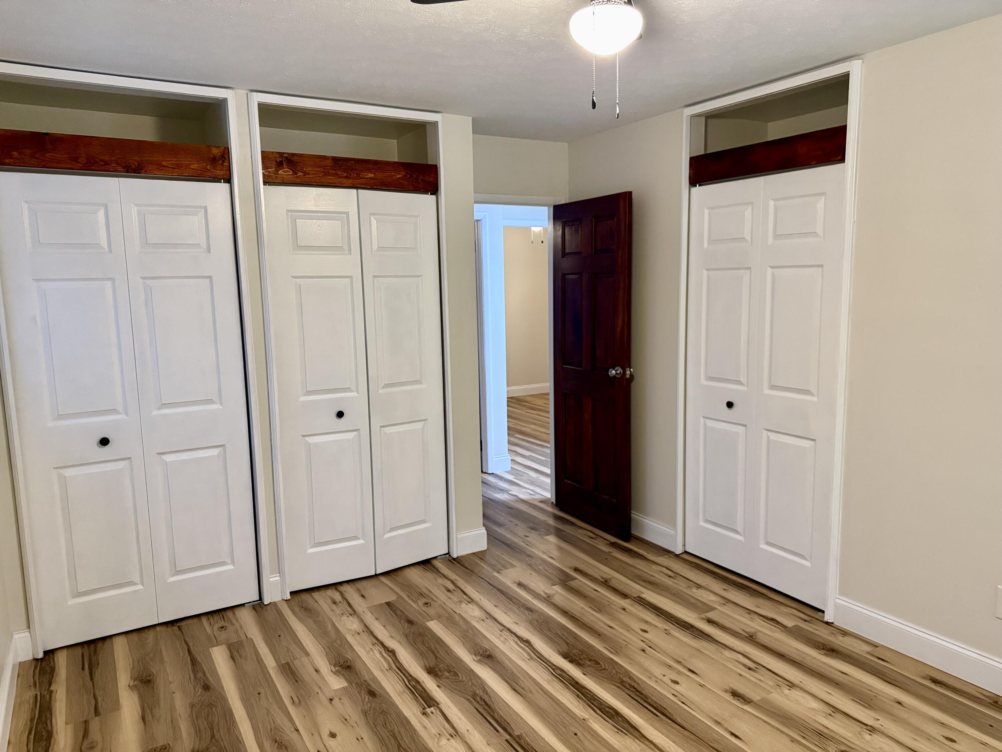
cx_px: 501
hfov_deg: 71.6
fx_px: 695
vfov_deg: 56.8
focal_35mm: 24
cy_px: 376
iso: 640
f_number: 1.78
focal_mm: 6.76
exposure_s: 1/60
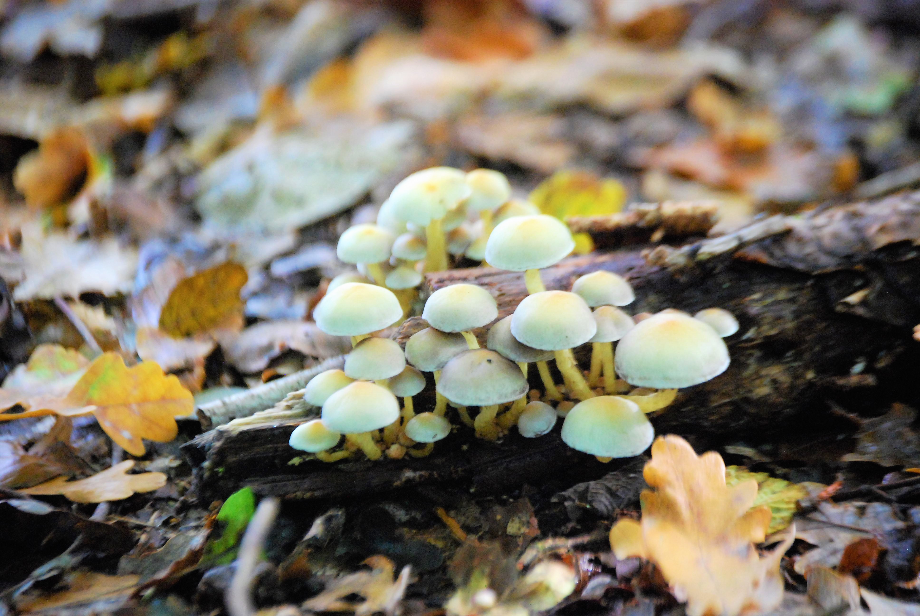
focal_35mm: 180
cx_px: 460
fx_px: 4605
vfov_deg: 7.7
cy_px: 308
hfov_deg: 11.4
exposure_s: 1/60
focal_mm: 120
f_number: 5
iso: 1600
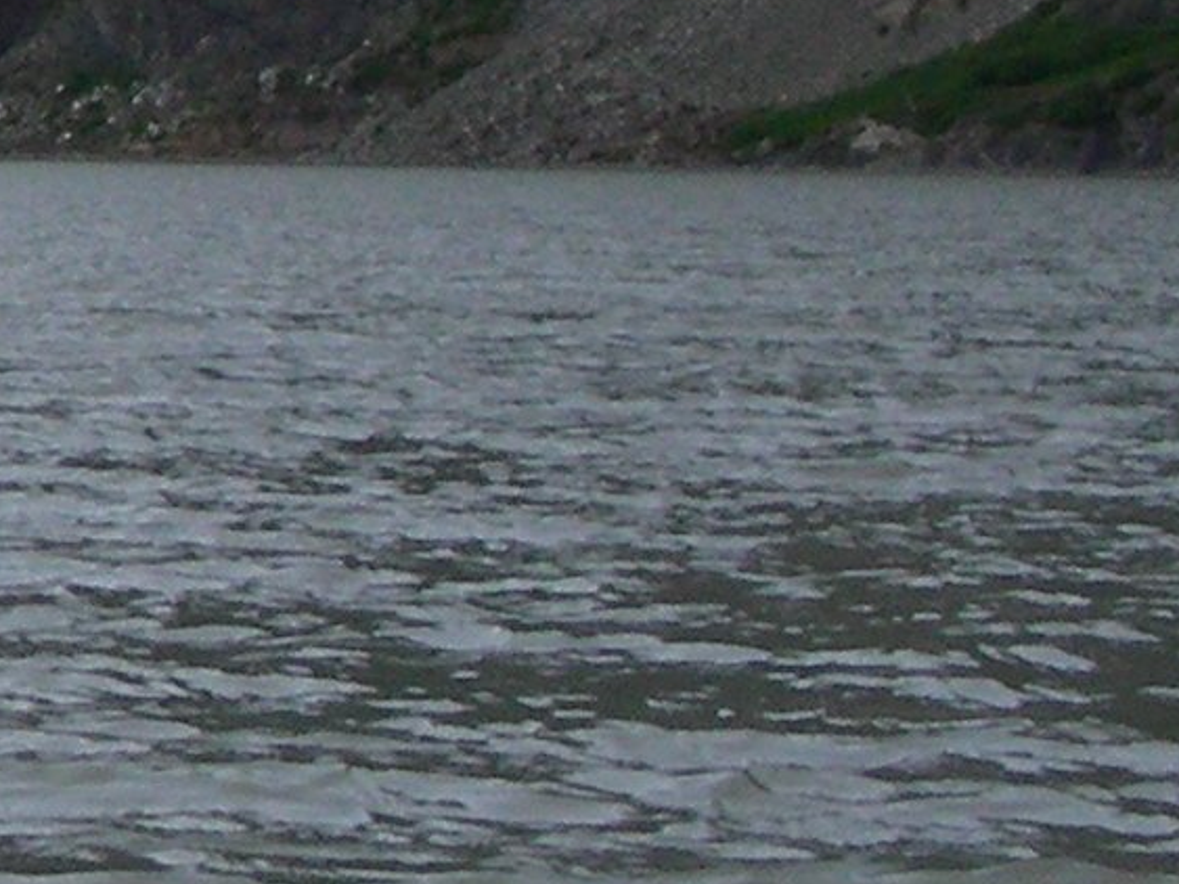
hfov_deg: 9.4
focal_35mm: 190
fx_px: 6470
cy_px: -67
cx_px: -1514
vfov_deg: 7.8
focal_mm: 6.3
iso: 50
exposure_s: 1/627
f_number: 5.6
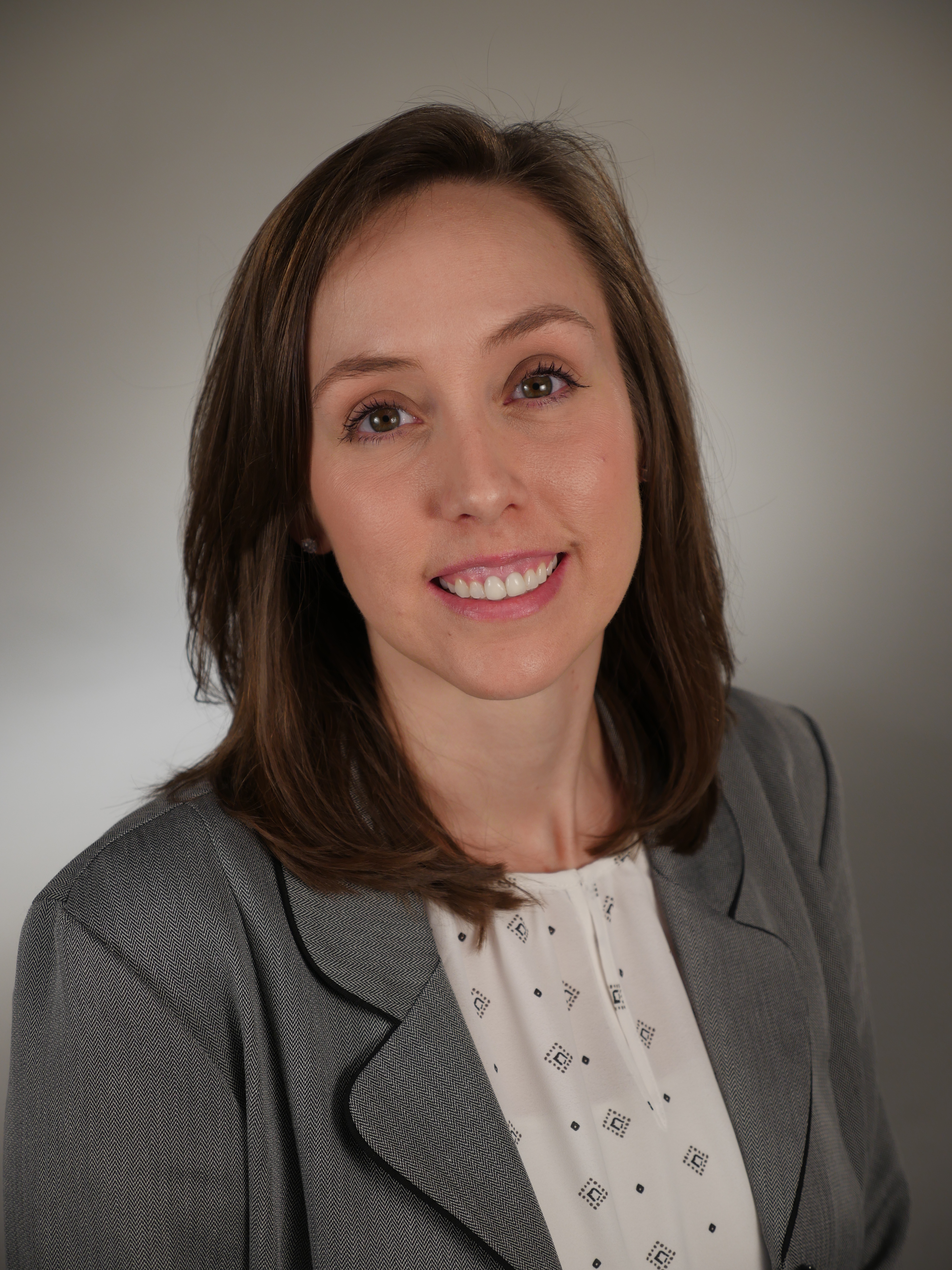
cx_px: 476
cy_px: 635
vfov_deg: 27.8
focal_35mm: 70
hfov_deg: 21.0
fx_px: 2567
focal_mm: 35
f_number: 2.8
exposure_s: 1/200
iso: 200
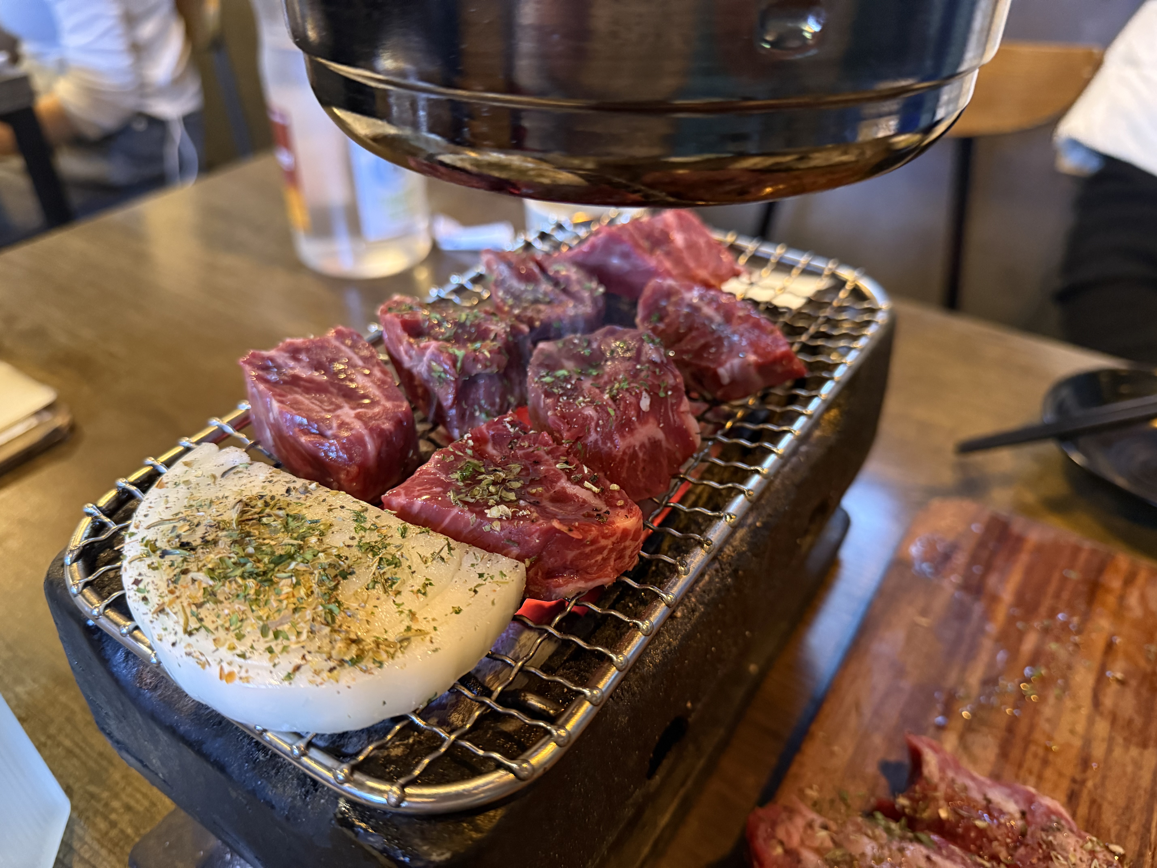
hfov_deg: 71.6
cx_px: 578
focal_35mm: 24
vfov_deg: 56.8
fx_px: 802
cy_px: 434
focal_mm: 6.76
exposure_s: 1/30
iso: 800
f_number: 1.78
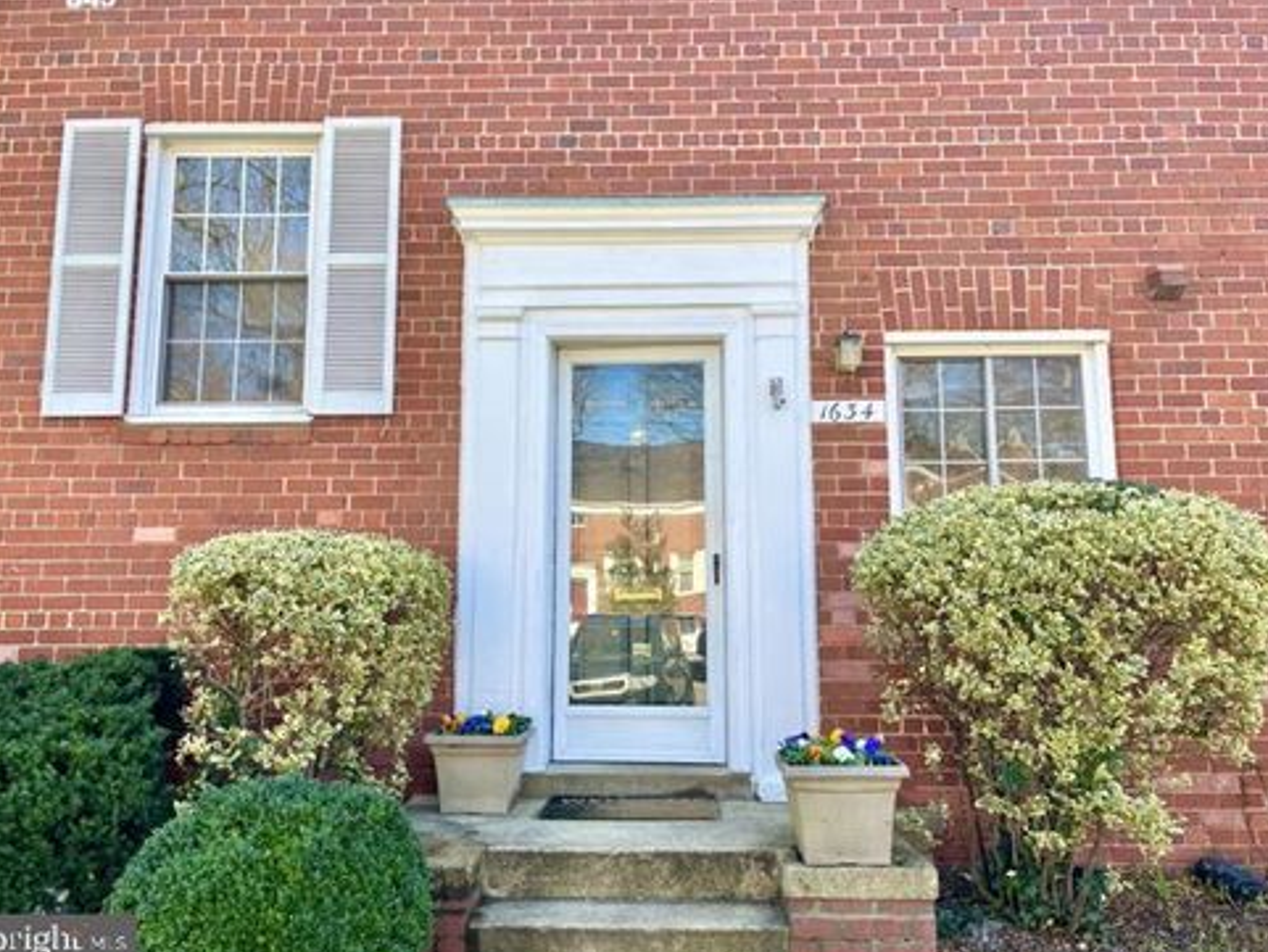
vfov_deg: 51.4
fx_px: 989
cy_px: 473
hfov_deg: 65.3
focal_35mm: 27
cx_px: 635
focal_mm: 5.1
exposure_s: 1/571
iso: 50
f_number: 1.6
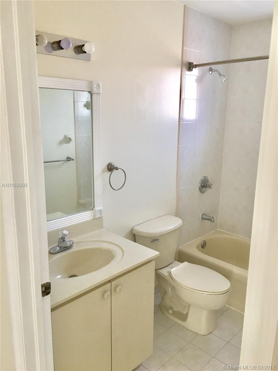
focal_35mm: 29
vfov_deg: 61.7
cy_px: 186
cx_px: 139
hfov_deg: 48.2
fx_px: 311
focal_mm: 4.15
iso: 40
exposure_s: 1/30
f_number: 2.2
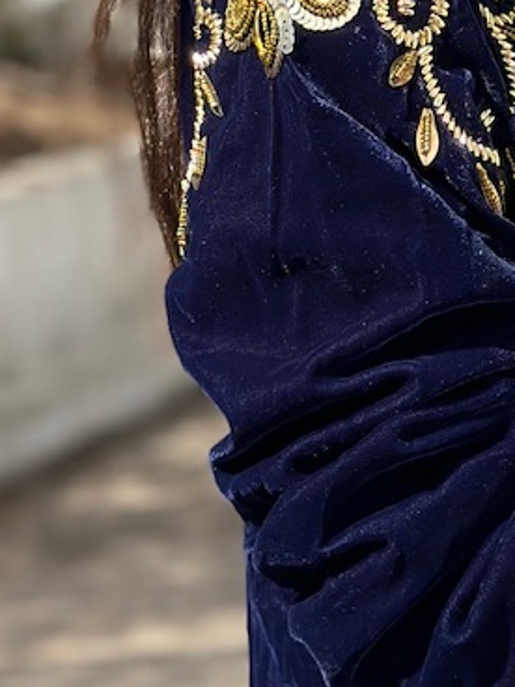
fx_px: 3313
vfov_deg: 11.5
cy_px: -215
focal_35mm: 167
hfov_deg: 8.8
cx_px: 642
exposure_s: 1/2809
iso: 80
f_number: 1.78
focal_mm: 6.86
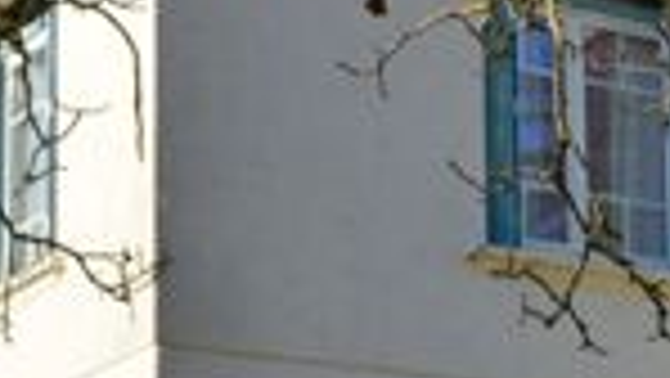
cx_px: 645
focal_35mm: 148
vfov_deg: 8.1
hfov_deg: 14.3
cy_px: 495
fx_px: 2631
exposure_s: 1/250
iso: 100
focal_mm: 20
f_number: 8
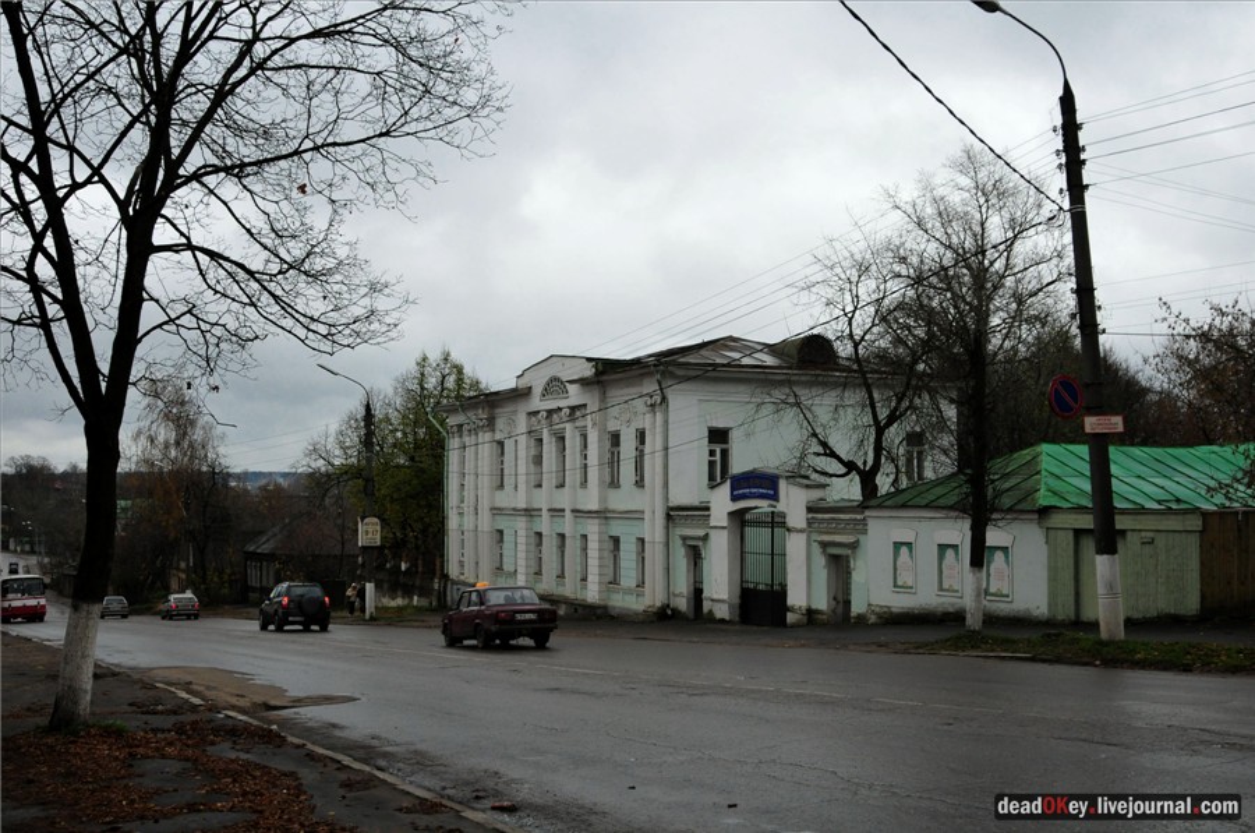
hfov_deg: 53.2
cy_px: 416
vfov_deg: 36.8
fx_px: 1253
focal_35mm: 36
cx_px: 628
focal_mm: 24
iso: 800
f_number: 8
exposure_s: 1/320
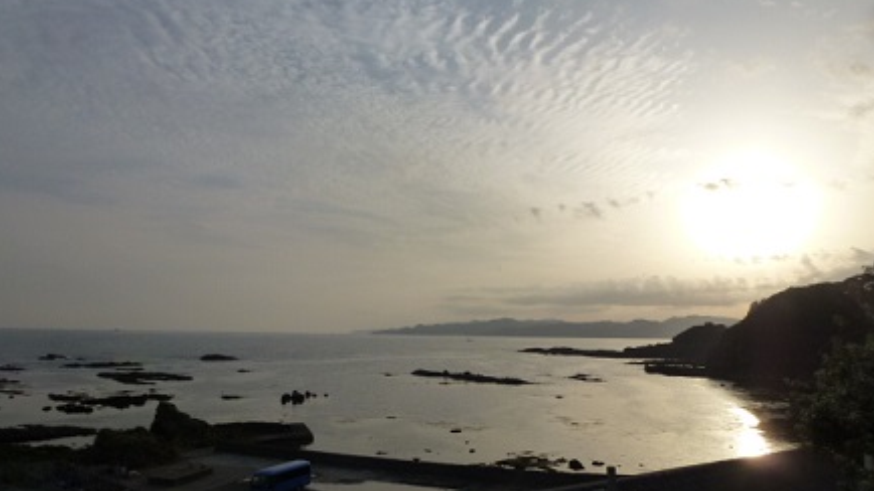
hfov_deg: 69.9
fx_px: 626
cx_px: 437
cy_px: 278
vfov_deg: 42.8
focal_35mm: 27
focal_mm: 4.3
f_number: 4.5
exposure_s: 1/2000
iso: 160
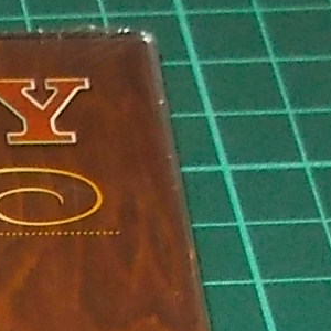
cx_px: -385
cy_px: 928
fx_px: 2099
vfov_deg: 8.0
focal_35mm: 194
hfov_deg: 8.4
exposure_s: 1/30
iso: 200
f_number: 3.3
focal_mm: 4.1
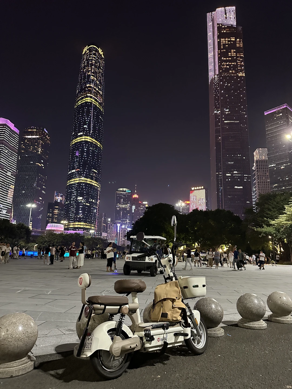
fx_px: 270
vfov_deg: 71.6
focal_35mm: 24
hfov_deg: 56.8
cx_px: 146
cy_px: 194
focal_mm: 6.86
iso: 1000
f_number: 1.78
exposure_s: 1/33
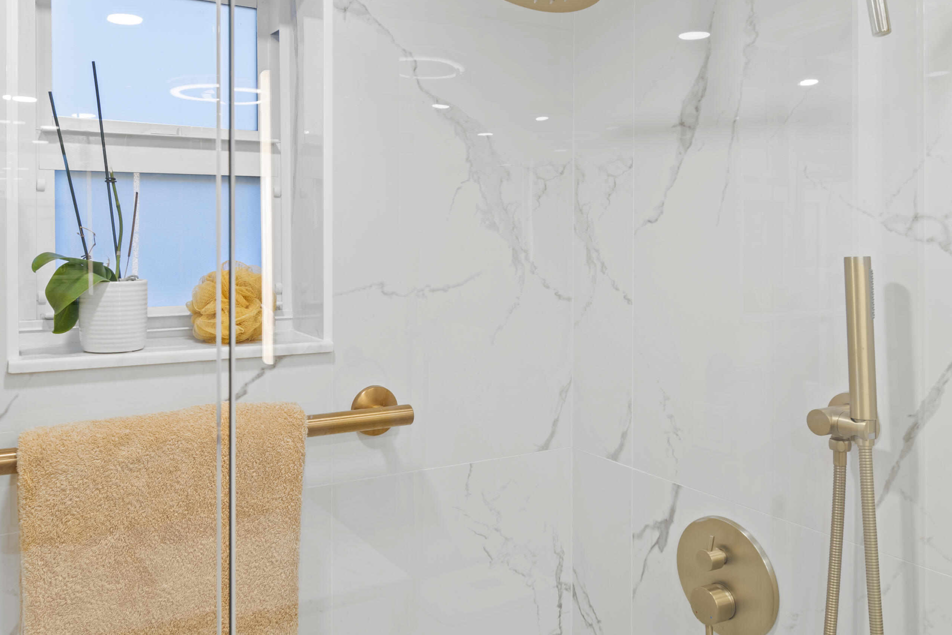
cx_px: 426
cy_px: 296
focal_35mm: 27
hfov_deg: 68.0
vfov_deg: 48.5
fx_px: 703
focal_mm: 15
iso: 100
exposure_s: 1/5
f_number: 8
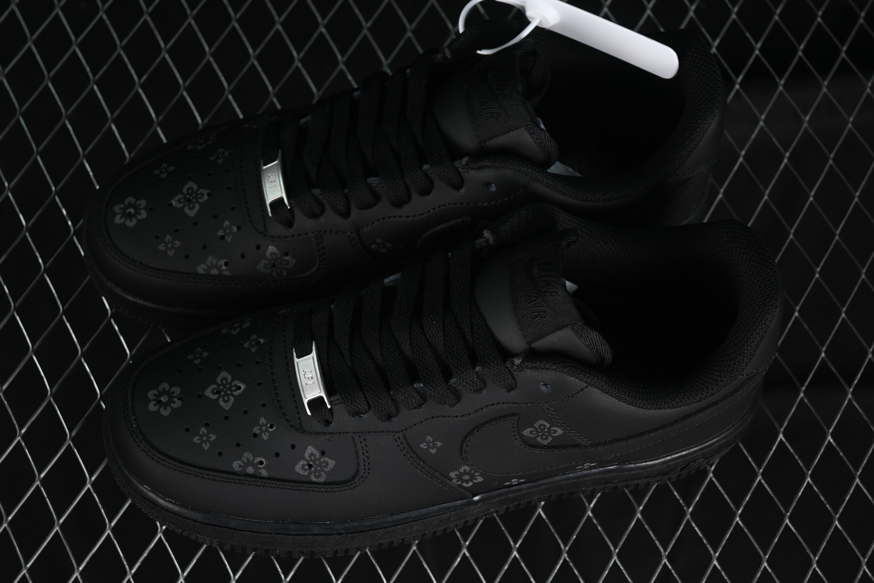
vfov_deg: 18.2
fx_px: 1821
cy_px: 292
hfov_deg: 27.0
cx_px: 437
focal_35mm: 75
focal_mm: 50
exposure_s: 1/40
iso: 160
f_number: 6.3
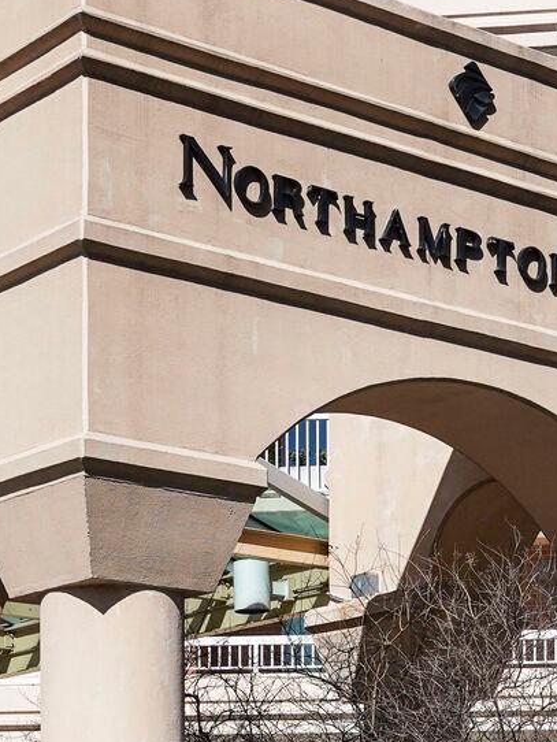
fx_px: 2069
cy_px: 464
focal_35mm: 97
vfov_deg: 20.3
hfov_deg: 15.3
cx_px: 235
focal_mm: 31.5
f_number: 9
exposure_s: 1/1250
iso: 400
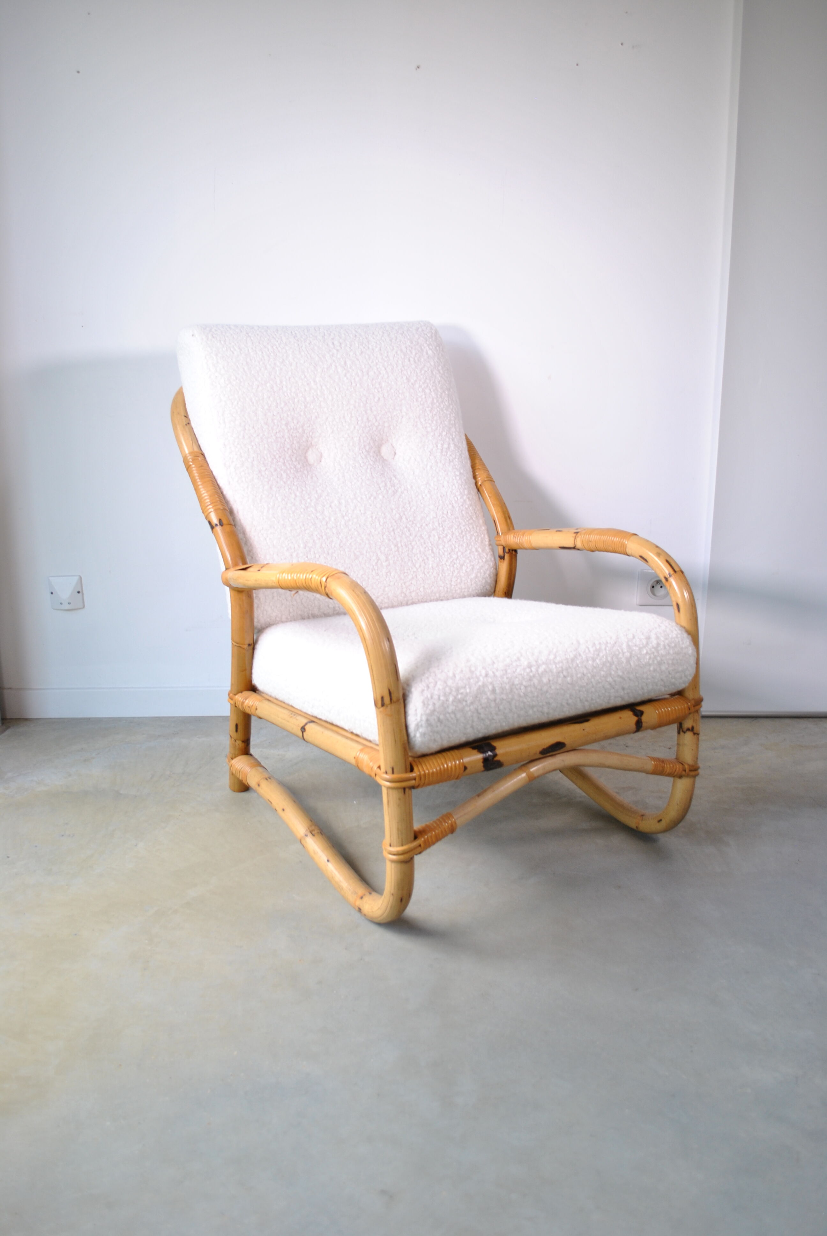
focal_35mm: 30
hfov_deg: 43.7
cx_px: 414
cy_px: 618
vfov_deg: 61.9
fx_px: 1031
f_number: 4
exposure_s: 1/60
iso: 200
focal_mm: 20
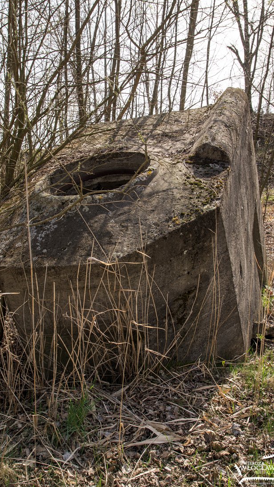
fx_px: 452
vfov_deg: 56.6
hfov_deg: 33.7
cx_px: 129
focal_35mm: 35
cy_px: 241
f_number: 8
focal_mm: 22
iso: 100
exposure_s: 1/60
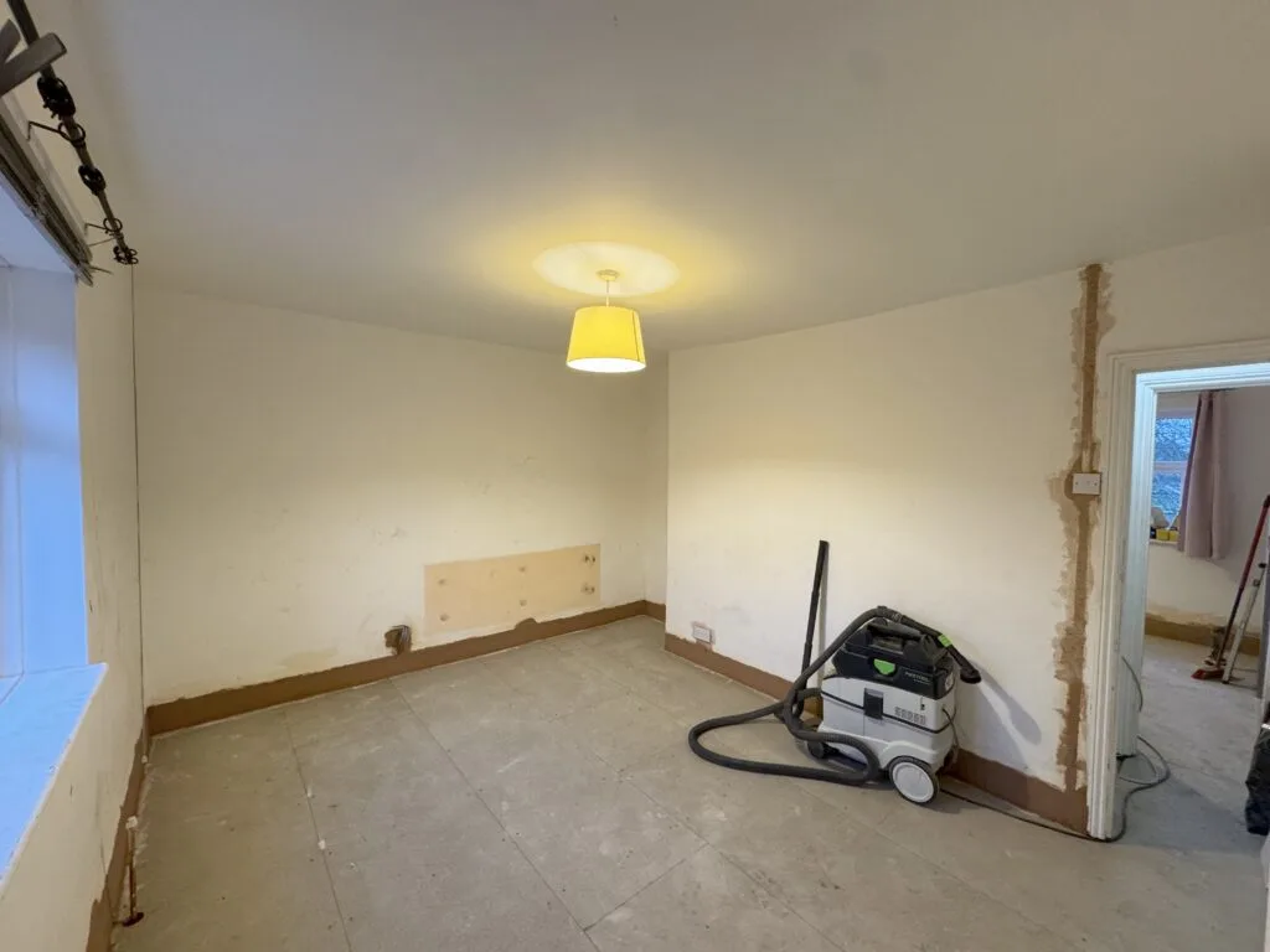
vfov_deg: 85.7
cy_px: 476
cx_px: 635
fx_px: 514
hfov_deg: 102.1
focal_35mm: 14
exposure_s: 1/50
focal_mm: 2.22
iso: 250
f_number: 2.2
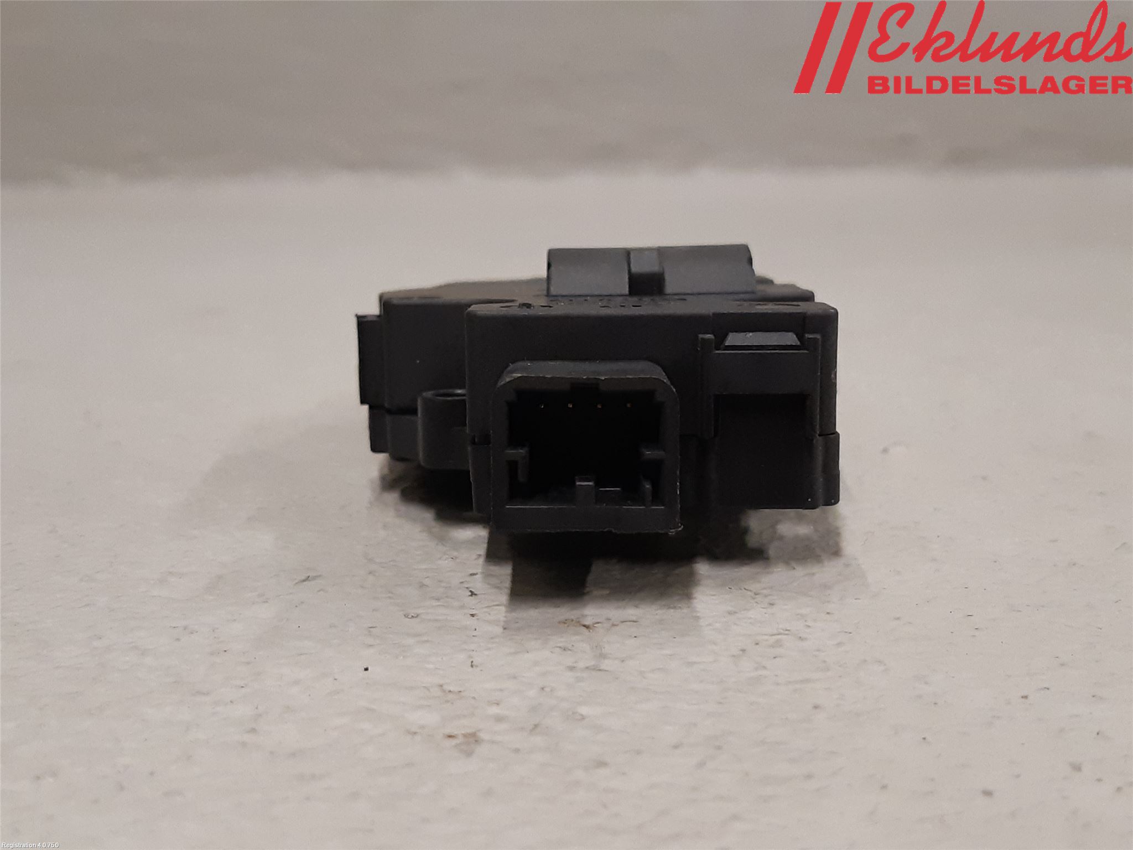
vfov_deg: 53.1
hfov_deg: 67.3
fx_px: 851
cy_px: 425
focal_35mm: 26
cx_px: 566
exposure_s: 1/50
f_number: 1.7
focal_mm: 3.93
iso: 200
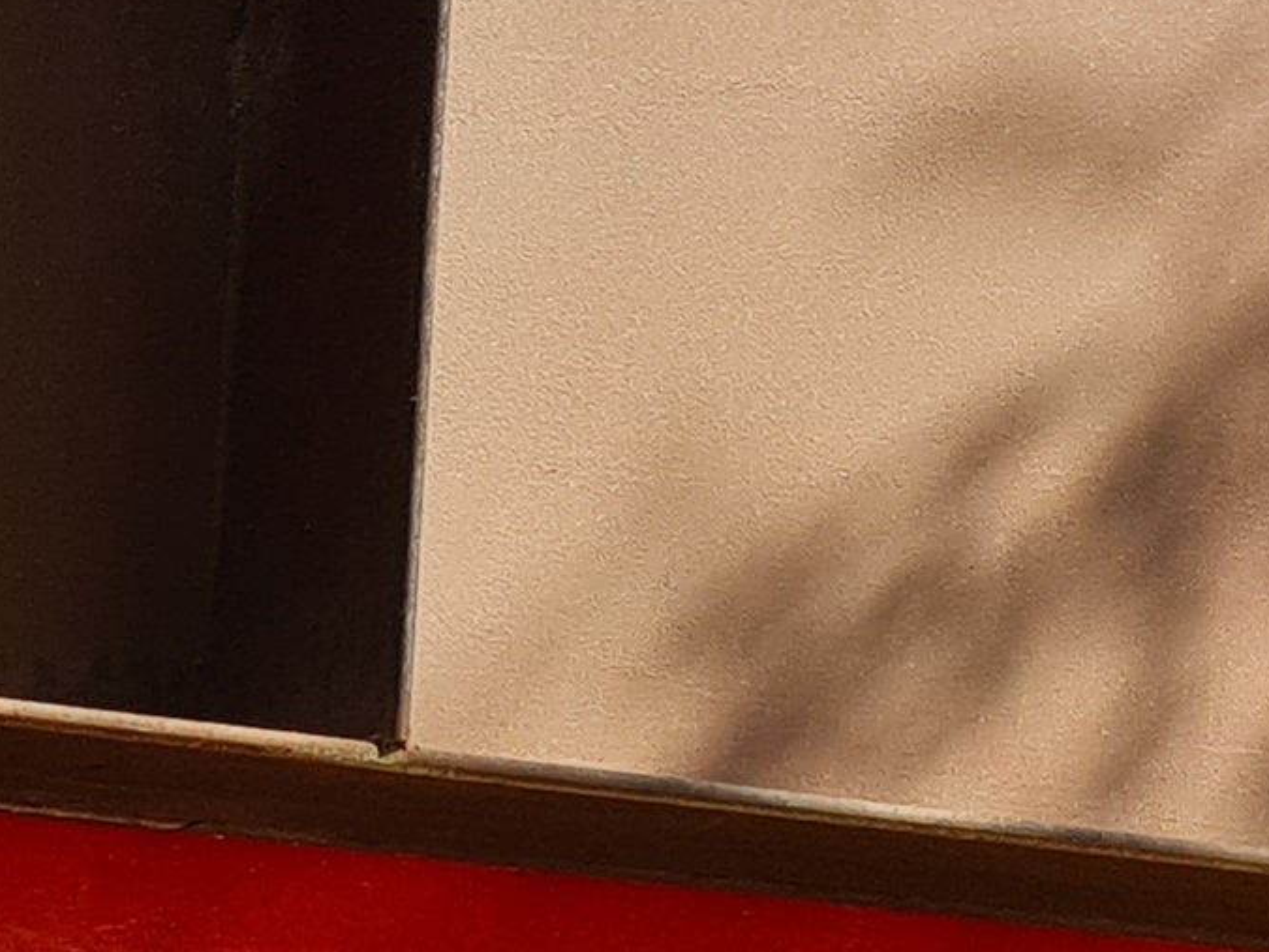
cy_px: 2785
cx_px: -1934
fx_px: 5682
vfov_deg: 8.2
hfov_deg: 10.6
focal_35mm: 155
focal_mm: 5.4
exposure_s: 1/1204
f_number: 1.8
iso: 50
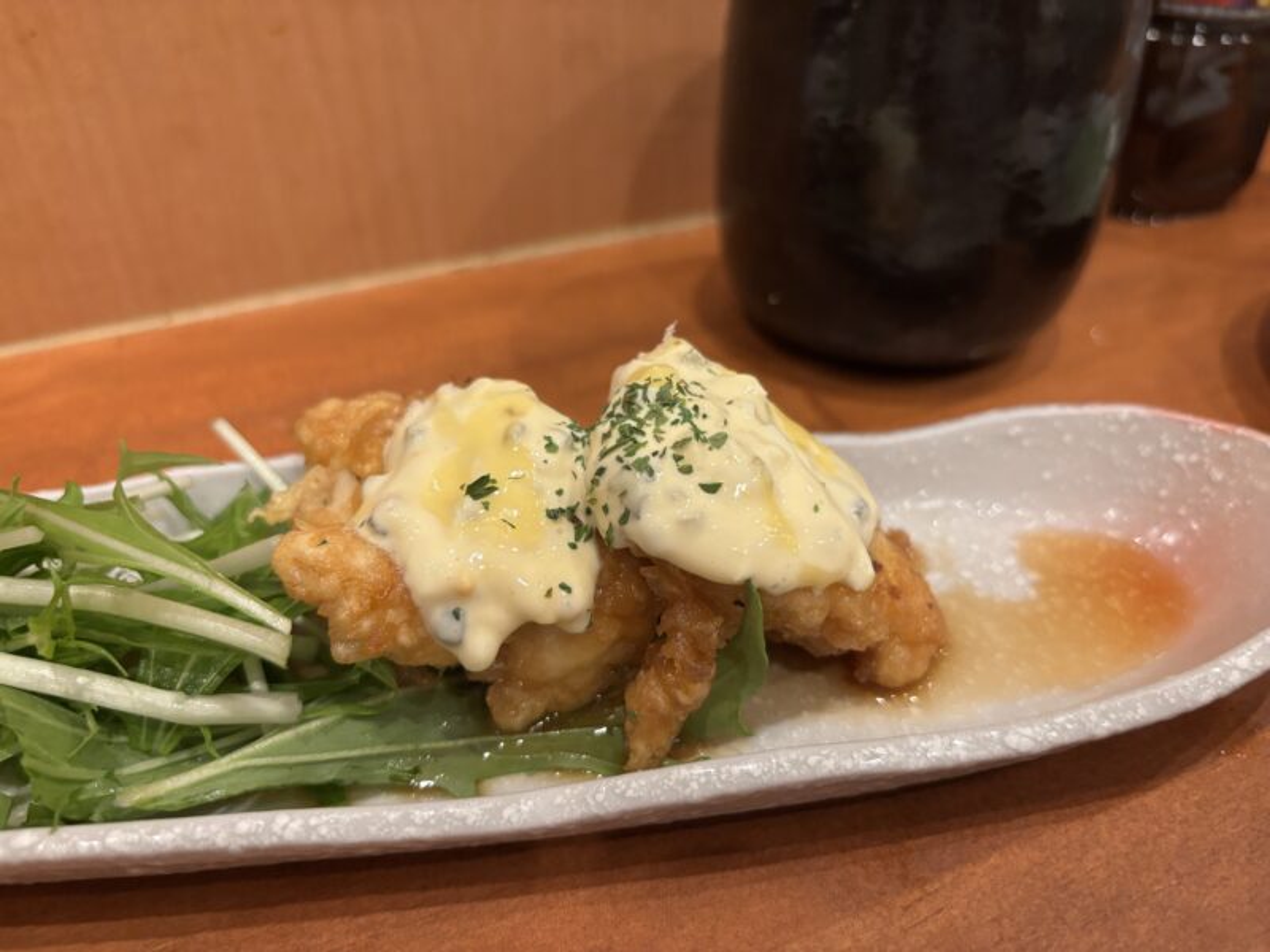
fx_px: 954
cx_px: 635
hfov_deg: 67.3
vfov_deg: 53.1
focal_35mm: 26
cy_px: 476
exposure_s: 1/50
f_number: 1.6
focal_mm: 5.96
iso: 320
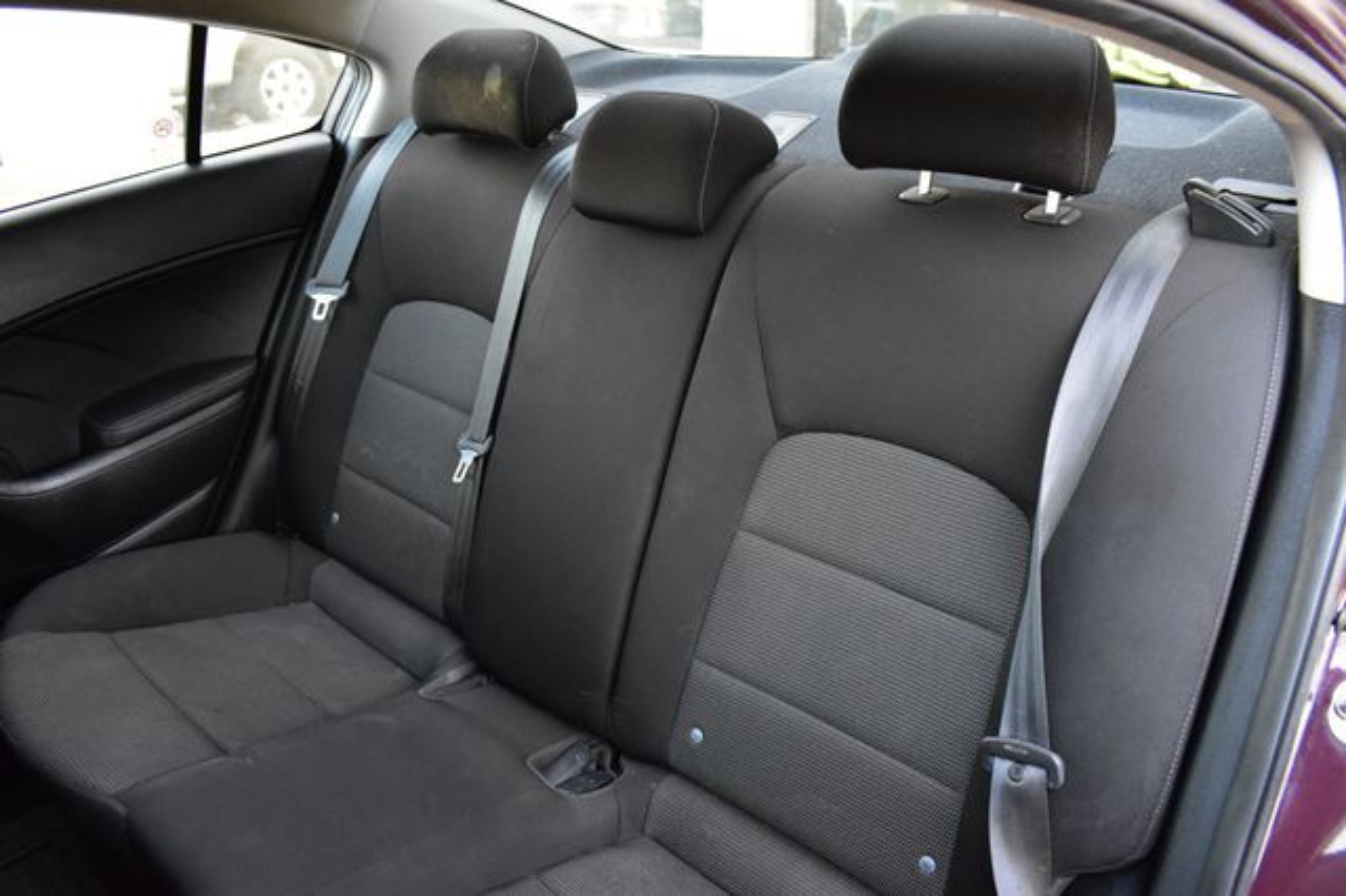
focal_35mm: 27
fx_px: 1009
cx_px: 673
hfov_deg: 67.4
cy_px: 448
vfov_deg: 47.9
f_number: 7.1
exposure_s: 1/40
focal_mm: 18
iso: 2500
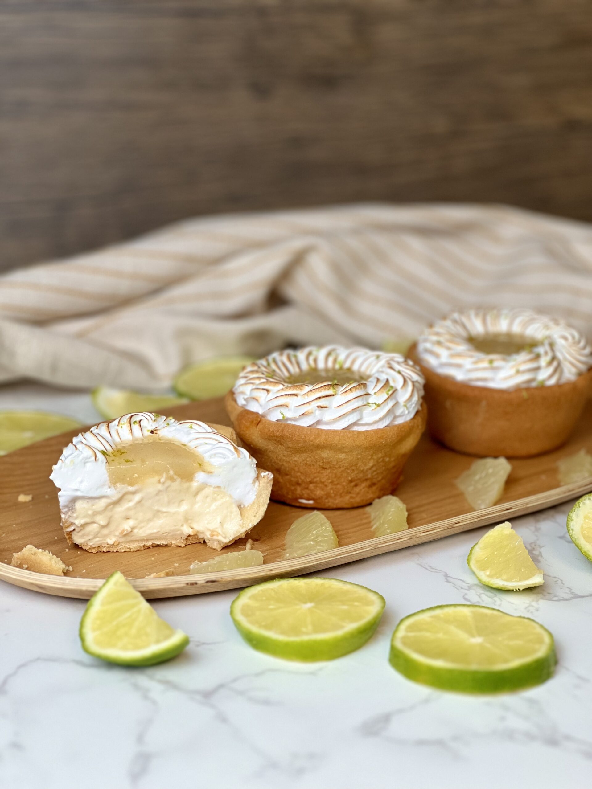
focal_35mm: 77
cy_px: 394
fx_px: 1756
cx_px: 296
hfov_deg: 19.1
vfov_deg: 25.3
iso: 125
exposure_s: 1/100
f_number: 2.8
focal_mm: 9
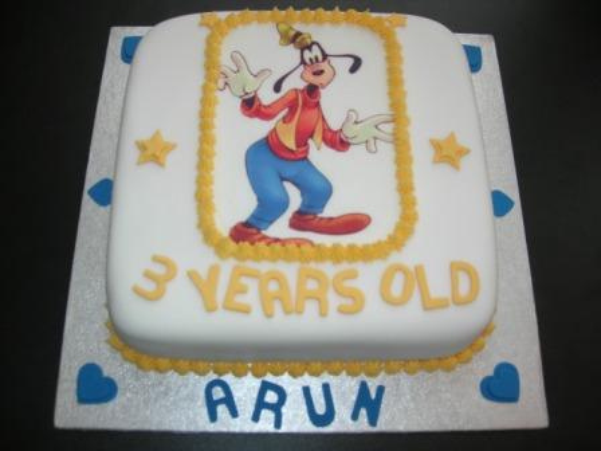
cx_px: 300
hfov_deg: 49.0
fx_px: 660
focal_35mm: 38
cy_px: 226
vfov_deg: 37.7
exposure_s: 1/100
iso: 64
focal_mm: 7.8
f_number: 2.8
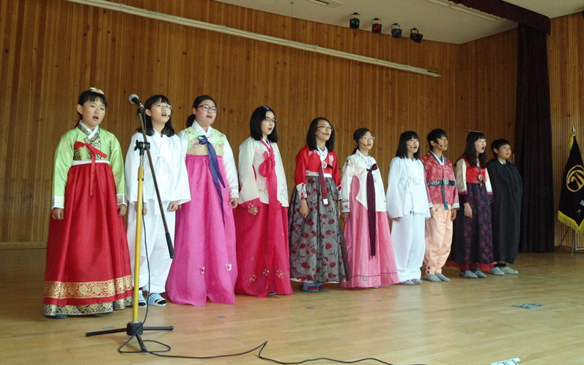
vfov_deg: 38.3
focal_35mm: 33
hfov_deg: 58.1
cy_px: 165
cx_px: 292
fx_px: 525
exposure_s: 1/40
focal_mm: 5.6
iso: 200
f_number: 3
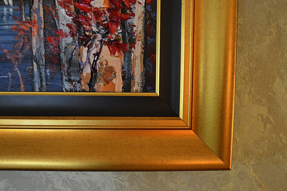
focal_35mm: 34
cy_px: 96
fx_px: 275
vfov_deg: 38.3
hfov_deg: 55.1
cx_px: 144
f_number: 3.8
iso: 2500
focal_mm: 23
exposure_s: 1/60
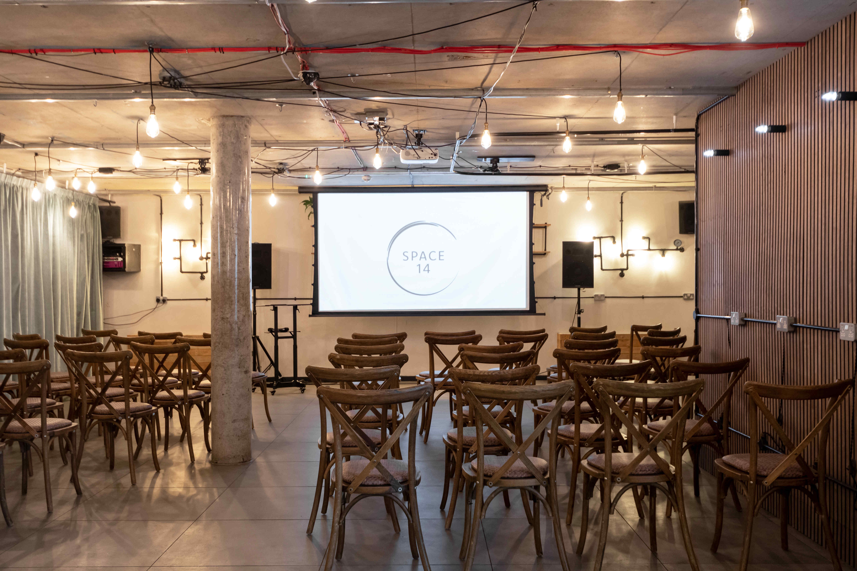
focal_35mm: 36
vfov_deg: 36.9
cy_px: 286
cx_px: 428
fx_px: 857
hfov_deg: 53.1
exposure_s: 1/25
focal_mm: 24
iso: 800
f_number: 4.5
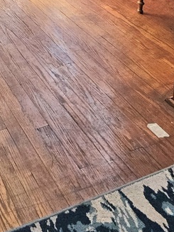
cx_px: -82
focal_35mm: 43
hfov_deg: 25.7
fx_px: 288
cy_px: -124
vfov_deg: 27.7
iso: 80
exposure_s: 1/120
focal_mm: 2.2
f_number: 2.2
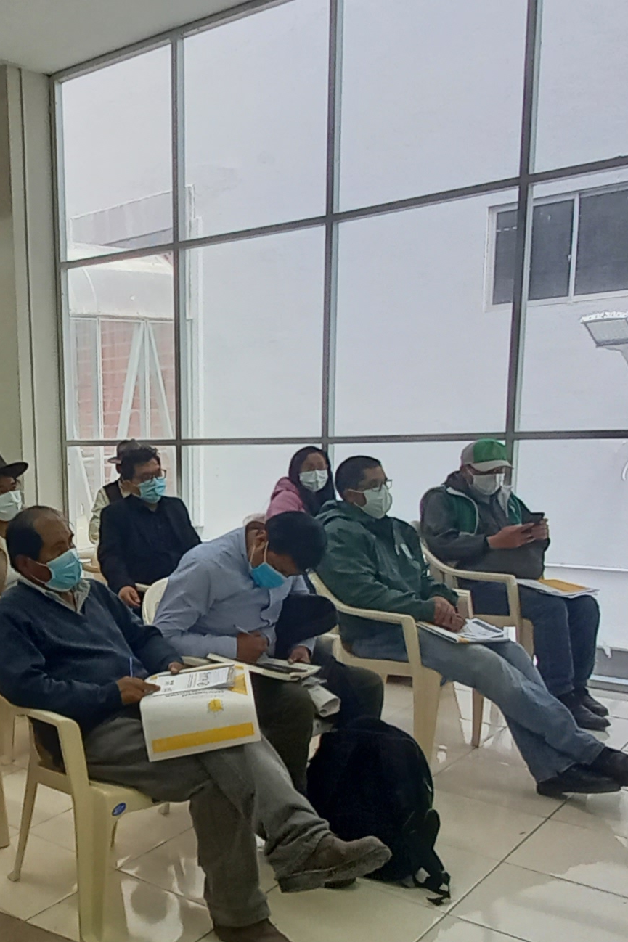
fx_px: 890
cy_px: 575
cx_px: -13
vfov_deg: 55.3
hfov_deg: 34.9
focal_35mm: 34
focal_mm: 1.42
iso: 100
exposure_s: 1/50
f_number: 2.2
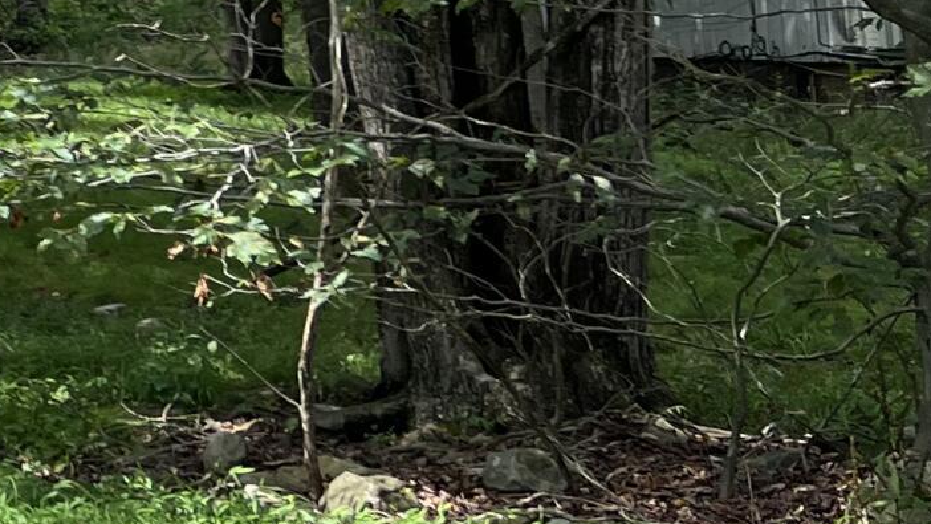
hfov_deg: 14.5
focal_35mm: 121
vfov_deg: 9.7
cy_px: -280
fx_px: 2987
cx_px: -955
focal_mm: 5.7
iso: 50
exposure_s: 1/846
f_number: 1.5
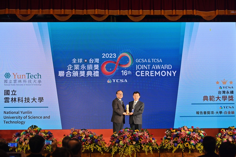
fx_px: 459
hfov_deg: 28.8
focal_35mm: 70
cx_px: 118
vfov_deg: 19.5
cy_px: 78
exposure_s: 1/200
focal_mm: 70
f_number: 5.6
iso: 800
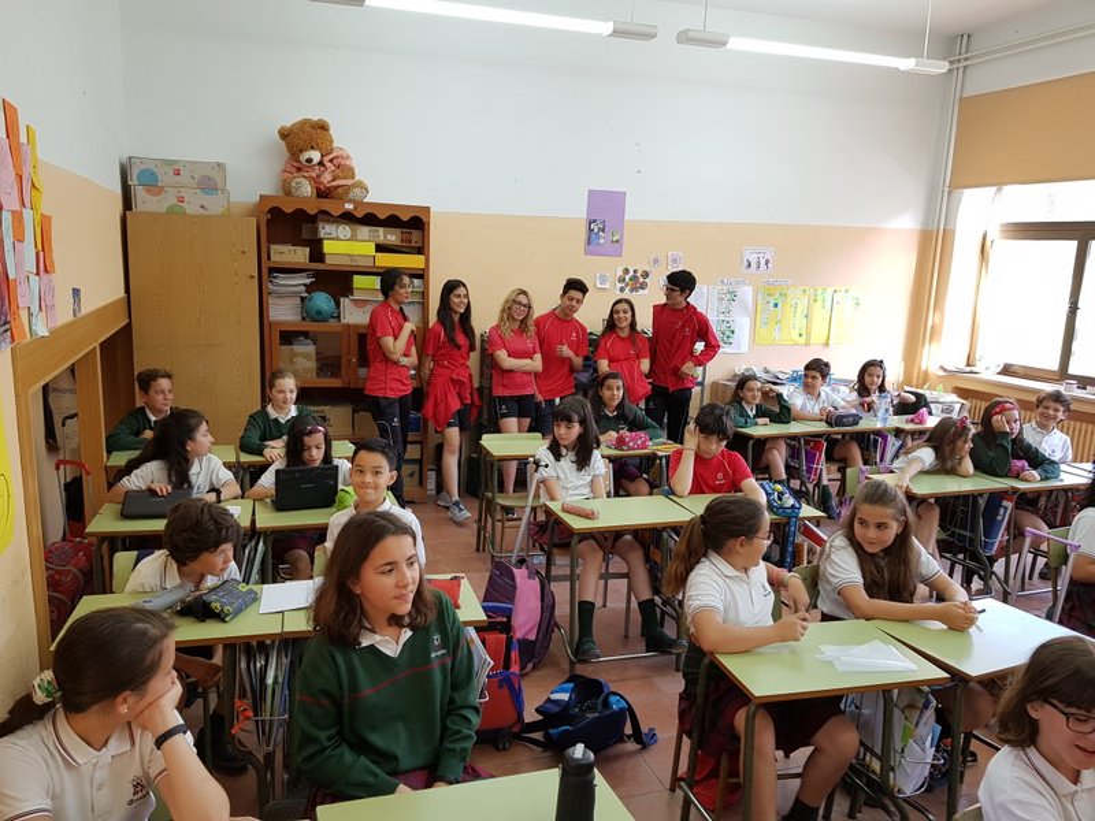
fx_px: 822
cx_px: 548
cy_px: 410
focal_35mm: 26
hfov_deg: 67.3
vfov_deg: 53.1
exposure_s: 1/50
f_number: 1.7
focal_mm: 4.2
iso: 64
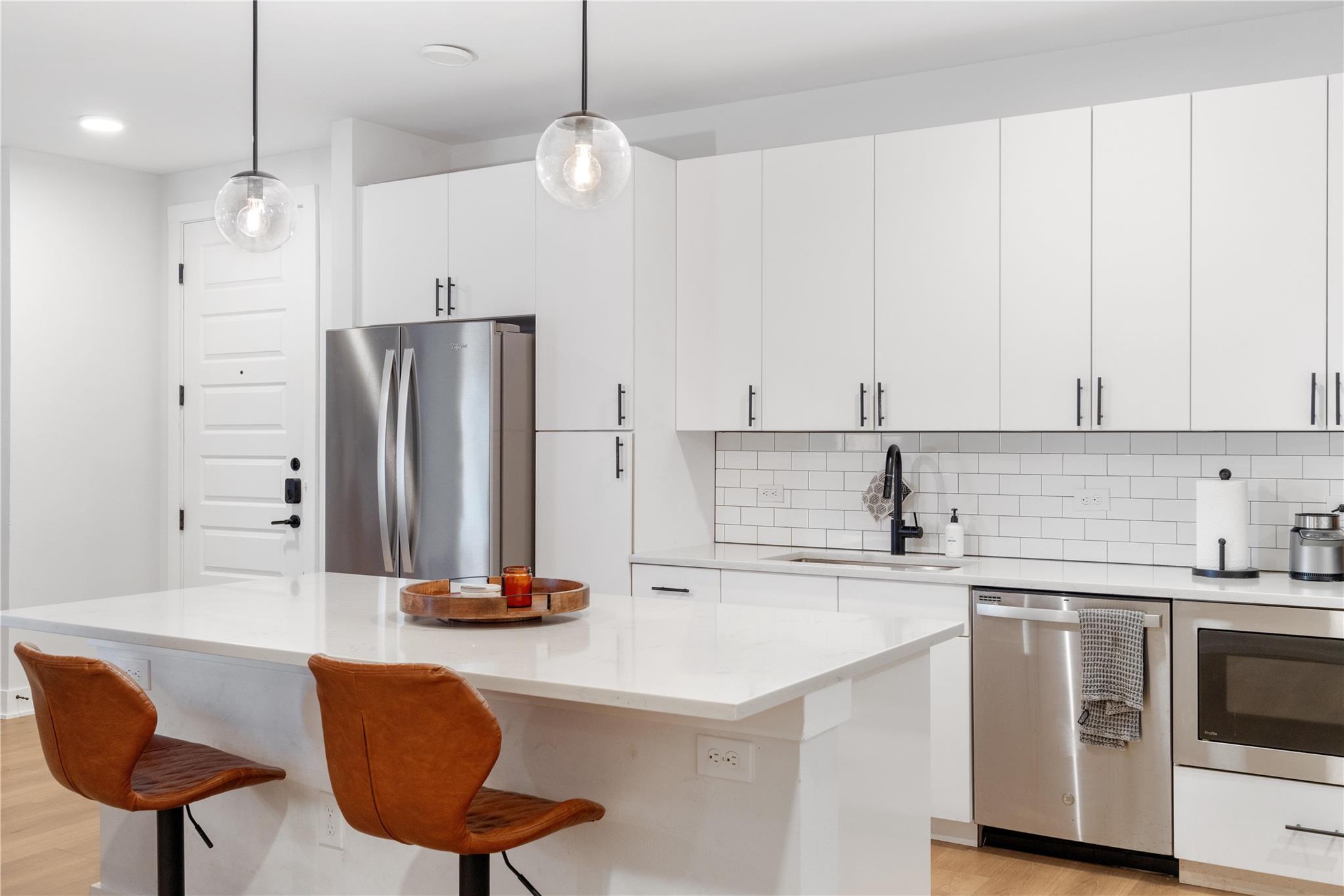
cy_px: 448
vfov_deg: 40.5
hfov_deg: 58.0
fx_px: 1213
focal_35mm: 32
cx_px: 672
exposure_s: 1/1.67
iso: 640
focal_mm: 32.5
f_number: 9
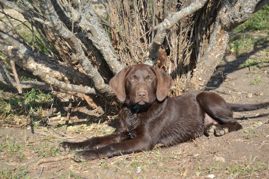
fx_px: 616
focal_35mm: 82
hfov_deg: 24.6
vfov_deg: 16.5
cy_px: 90
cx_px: 134
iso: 100
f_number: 6.3
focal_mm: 55
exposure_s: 1/200
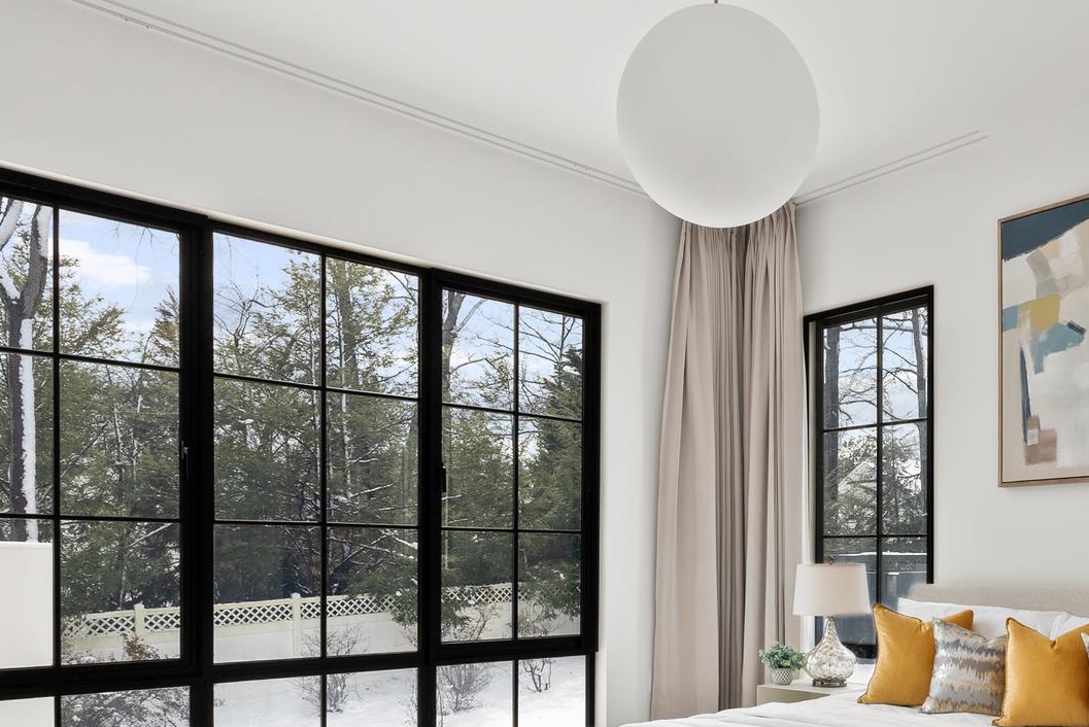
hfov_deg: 56.3
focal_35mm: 32
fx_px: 968
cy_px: 525
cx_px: 797
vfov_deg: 40.3
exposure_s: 1/25
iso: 400
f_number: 13
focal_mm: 16.5
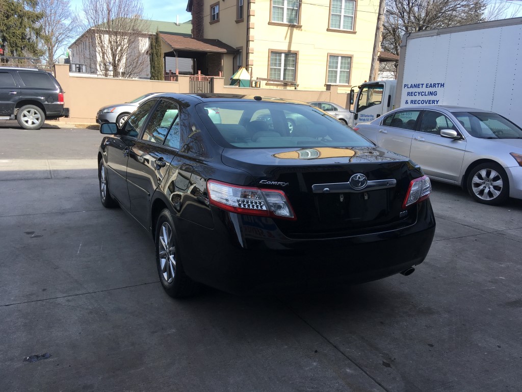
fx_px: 437
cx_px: 261
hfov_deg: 61.7
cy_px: 196
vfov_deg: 48.2
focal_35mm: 29
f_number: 2.2
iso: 25
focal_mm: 4.15
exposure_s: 1/641
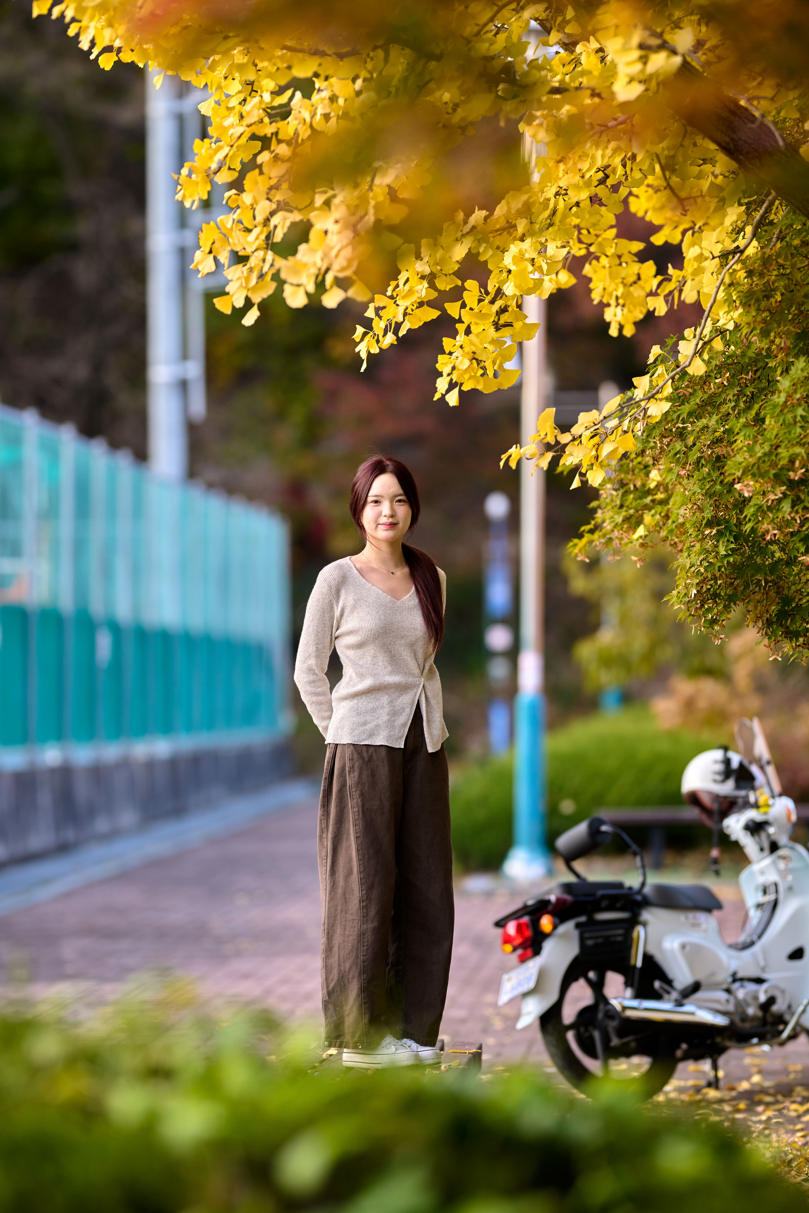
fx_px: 4550
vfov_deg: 15.2
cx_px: 404
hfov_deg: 10.2
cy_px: 606
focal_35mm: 135
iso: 400
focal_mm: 135
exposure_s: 1/1000
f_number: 1.8
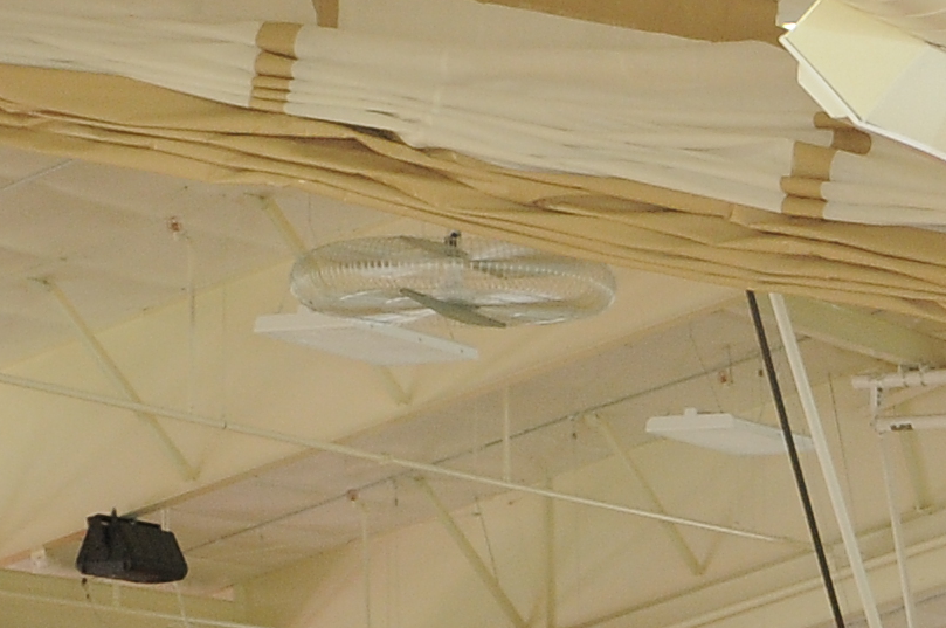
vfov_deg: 8.3
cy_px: 1181
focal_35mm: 159
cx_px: 1451
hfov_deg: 12.3
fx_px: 4172
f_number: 4.5
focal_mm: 20
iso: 500
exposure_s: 1/60
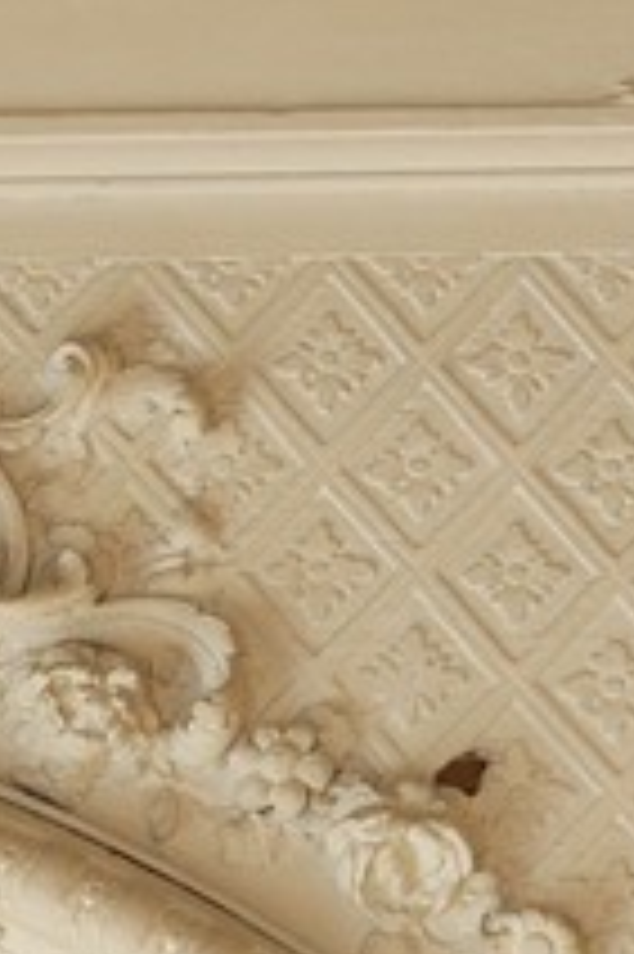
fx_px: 25929
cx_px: -800
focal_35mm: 980
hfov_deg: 1.4
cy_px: 2858
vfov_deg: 2.1
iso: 200
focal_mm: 130
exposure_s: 1/1.25
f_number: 8
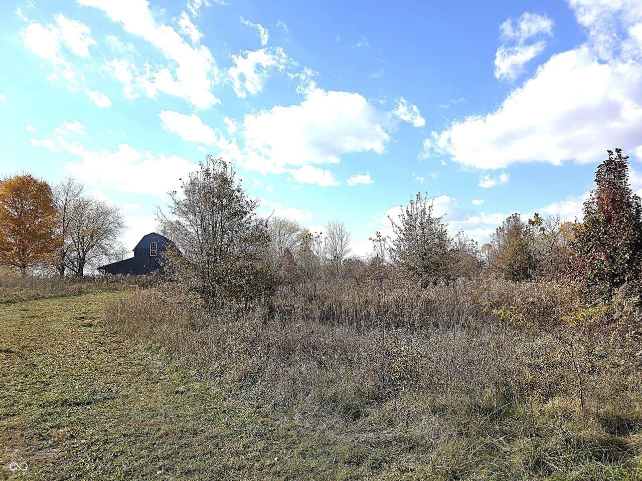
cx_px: 321
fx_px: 427
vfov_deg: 58.9
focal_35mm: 23
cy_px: 240
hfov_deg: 73.9
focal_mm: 6.3
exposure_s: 1/880
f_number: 1.7
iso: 12
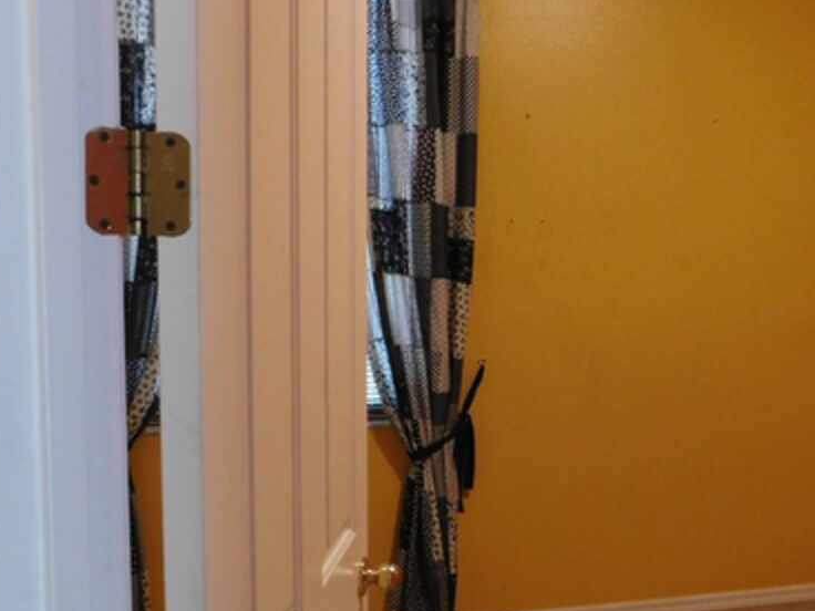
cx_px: 657
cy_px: 315
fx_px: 942
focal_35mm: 40
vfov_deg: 36.0
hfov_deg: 44.4
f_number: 3
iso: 280
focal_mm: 4
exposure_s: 1/30
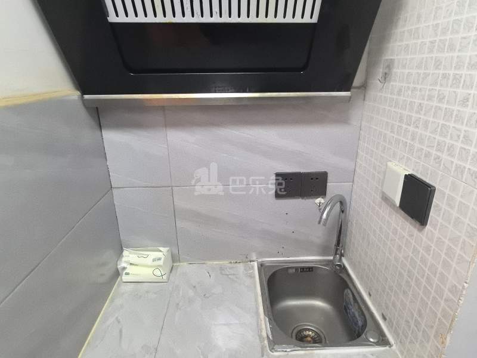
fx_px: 289
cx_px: 238
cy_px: 179
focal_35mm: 21
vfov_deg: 63.4
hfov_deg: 79.0
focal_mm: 1.95
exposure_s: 1/33.3
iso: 500
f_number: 2.2
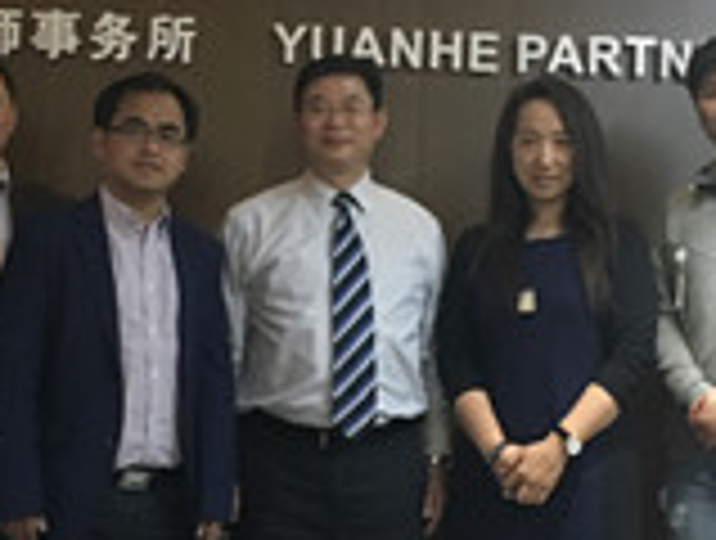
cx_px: 338
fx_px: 1887
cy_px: 250
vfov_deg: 16.3
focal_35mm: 91
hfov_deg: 21.5
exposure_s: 1/17
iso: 400
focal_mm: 4.15
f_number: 2.2
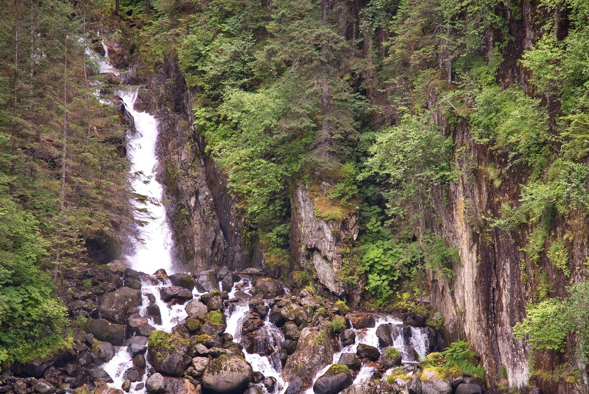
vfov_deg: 8.4
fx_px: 2668
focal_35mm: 163
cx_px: 308
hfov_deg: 12.6
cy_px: 212
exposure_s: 1/250
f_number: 4
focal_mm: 120
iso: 400
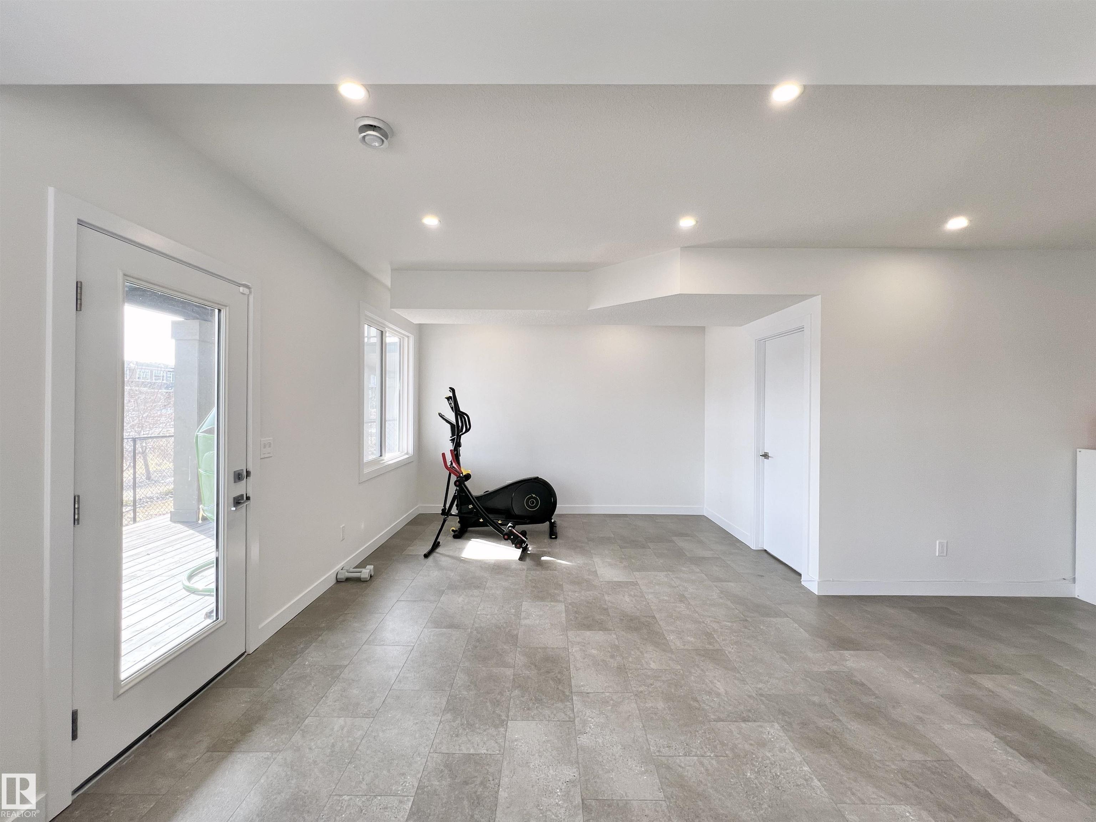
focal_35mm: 13
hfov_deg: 106.2
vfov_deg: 89.9
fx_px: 412
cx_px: 548
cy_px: 411
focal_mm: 1.57
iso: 40
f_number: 1.8
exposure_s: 1/120
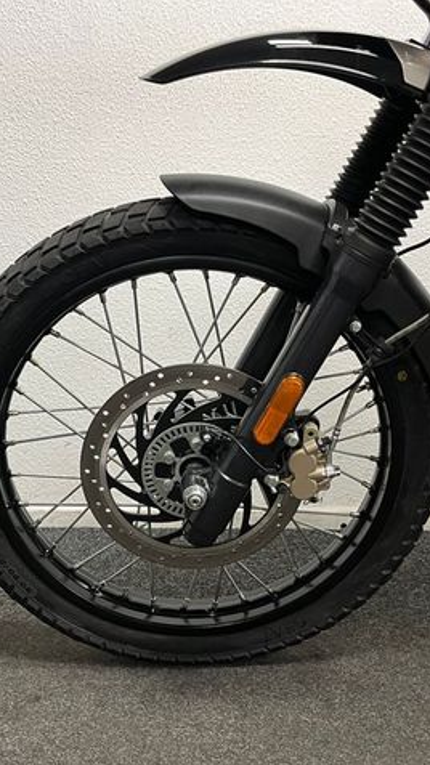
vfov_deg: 52.8
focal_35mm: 38
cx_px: 205
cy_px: 382
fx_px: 771
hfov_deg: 31.2
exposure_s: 1/50
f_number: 1.6
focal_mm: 5.1
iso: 125
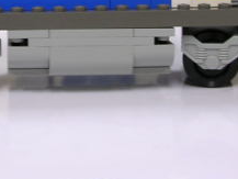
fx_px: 770
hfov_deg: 17.3
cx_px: 32
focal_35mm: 112
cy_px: -42
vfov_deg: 12.9
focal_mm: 5.8
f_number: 2.8
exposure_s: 1/6.3
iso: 100
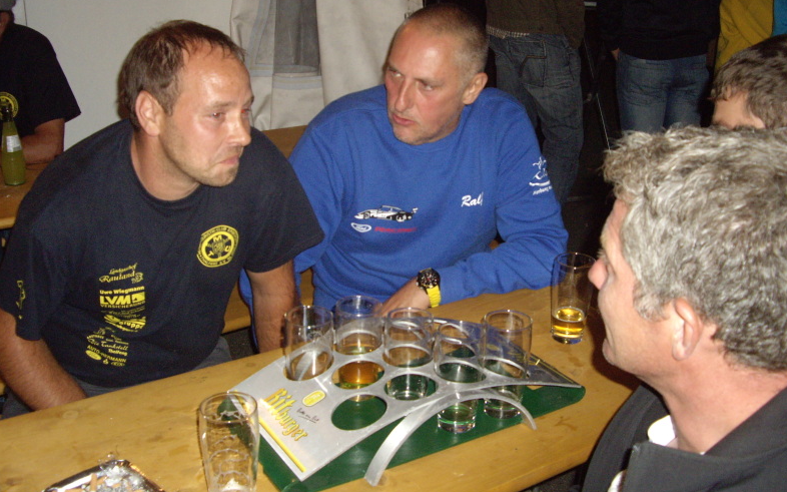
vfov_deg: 31.2
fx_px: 879
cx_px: 398
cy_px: 197
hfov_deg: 48.2
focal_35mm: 41
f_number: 2.8
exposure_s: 1/40
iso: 400
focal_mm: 7.9
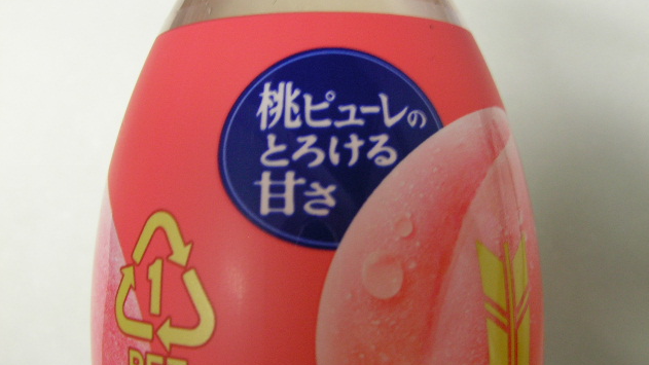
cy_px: 147
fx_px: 723
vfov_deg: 28.3
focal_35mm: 42
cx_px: 328
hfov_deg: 48.4
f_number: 3.5
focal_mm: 5.8
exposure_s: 1/9.9
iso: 100
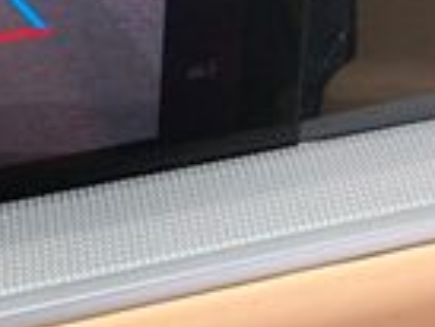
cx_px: -540
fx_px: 1648
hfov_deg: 12.5
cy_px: 79
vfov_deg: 11.3
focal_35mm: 131
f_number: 1.8
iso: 25
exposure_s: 1/100
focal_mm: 3.99
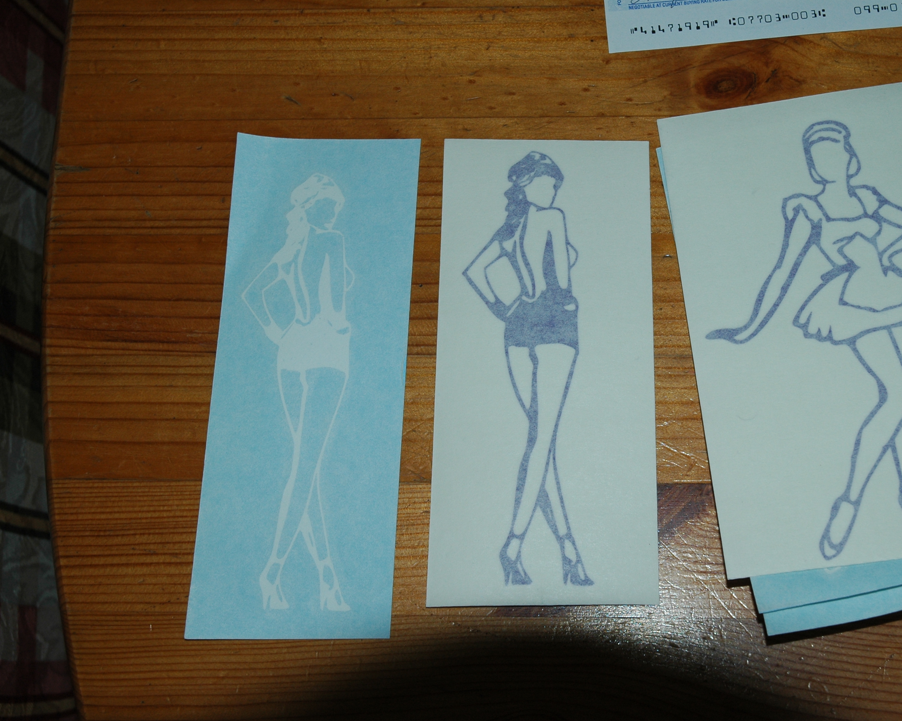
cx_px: 543
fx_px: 1548
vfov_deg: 26.2
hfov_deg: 32.4
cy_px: 362
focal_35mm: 58
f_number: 6.3
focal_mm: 34
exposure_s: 1/125
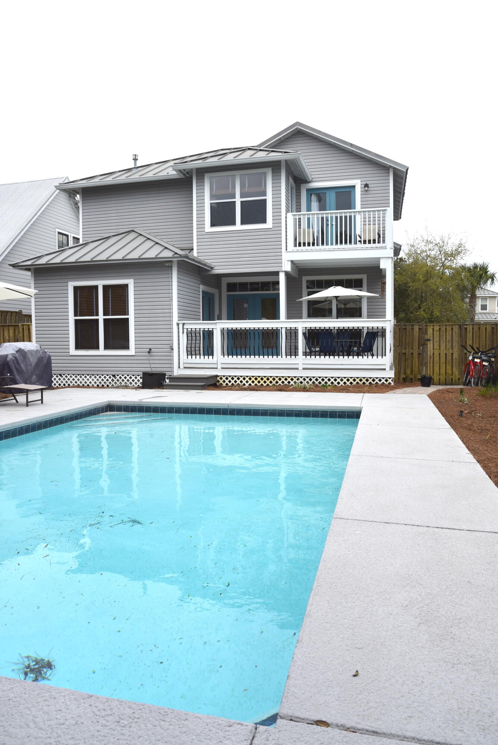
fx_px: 498
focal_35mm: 24
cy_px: 372
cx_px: 249
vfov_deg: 73.7
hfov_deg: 53.2
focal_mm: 24
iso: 200
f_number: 10
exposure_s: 1/400
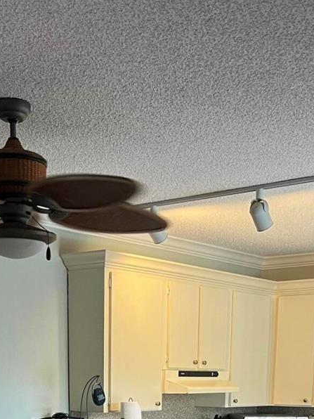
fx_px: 810
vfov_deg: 25.2
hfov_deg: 21.9
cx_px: 136
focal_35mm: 67
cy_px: 537
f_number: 1.5
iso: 125
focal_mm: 5.7
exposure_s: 1/60
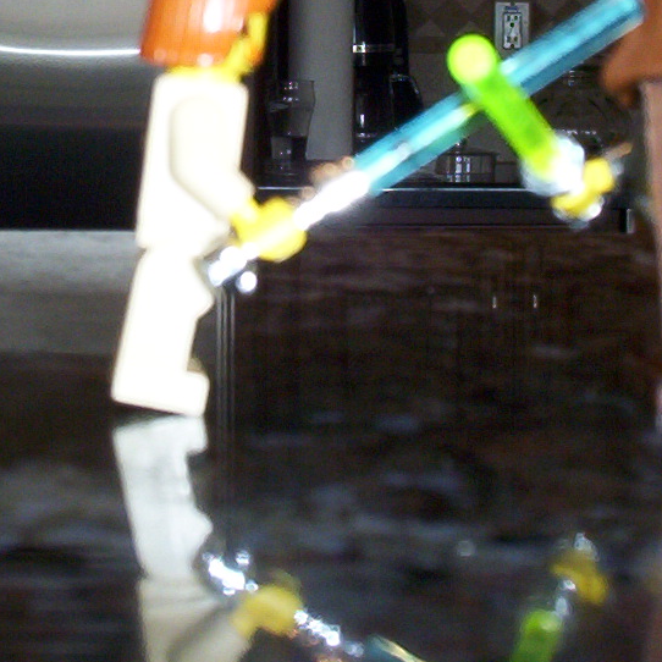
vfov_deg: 16.5
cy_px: 75
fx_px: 2250
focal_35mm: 104
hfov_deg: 16.7
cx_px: 272
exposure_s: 1/30
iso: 140
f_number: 4.5
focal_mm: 6
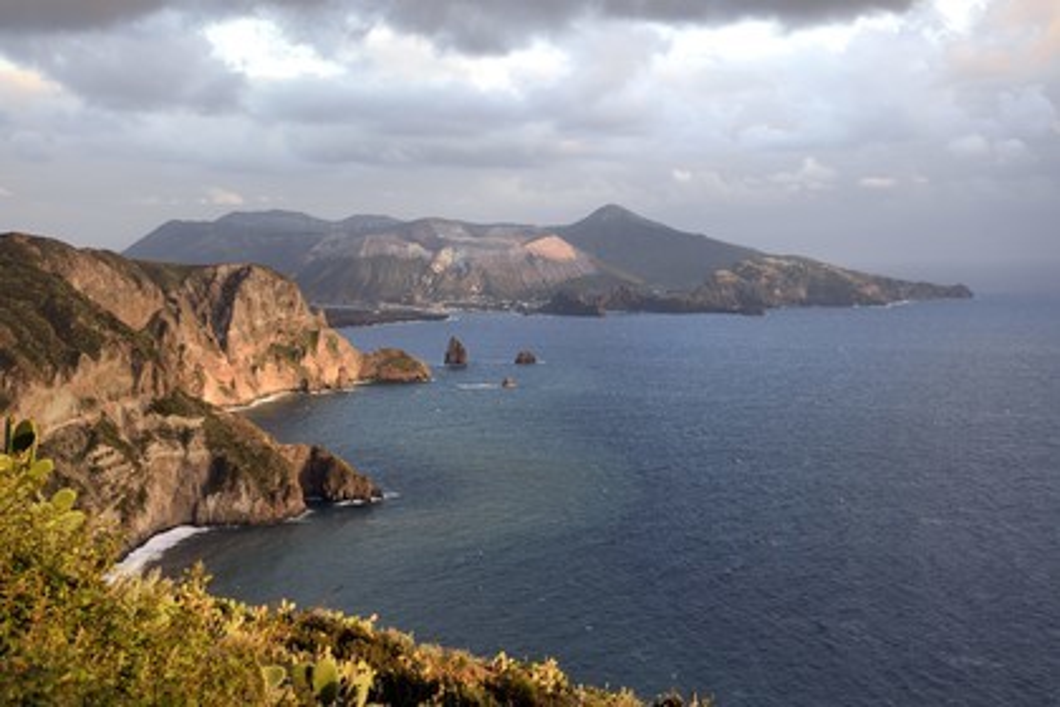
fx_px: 1531
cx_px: 530
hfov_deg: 38.2
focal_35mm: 52
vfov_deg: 26.0
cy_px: 354
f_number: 5.6
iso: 400
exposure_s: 1/320
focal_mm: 52
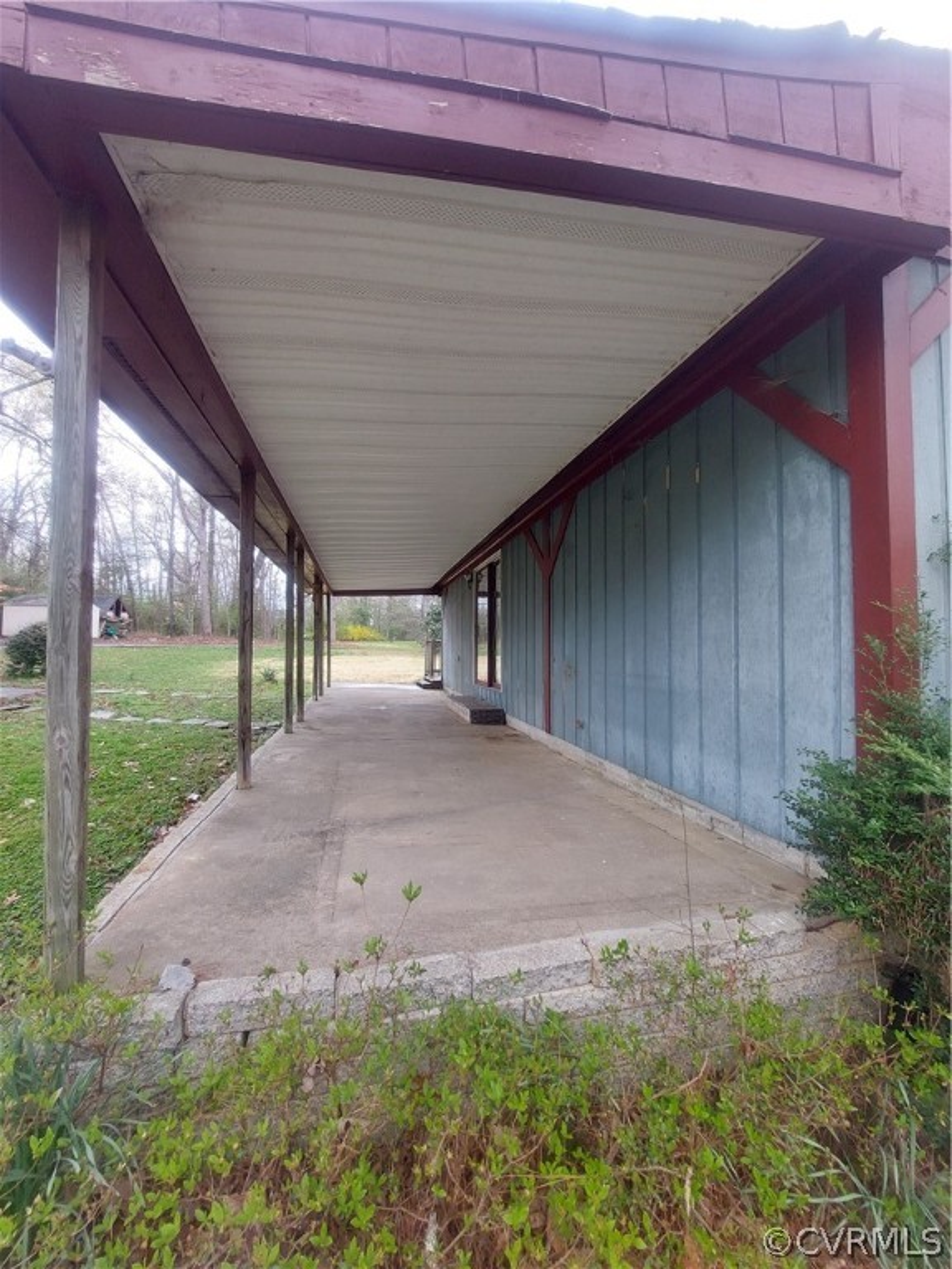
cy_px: 634
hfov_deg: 89.9
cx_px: 476
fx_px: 477
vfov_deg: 106.2
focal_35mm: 13
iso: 100
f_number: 2.2
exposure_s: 1/120
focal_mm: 1.74
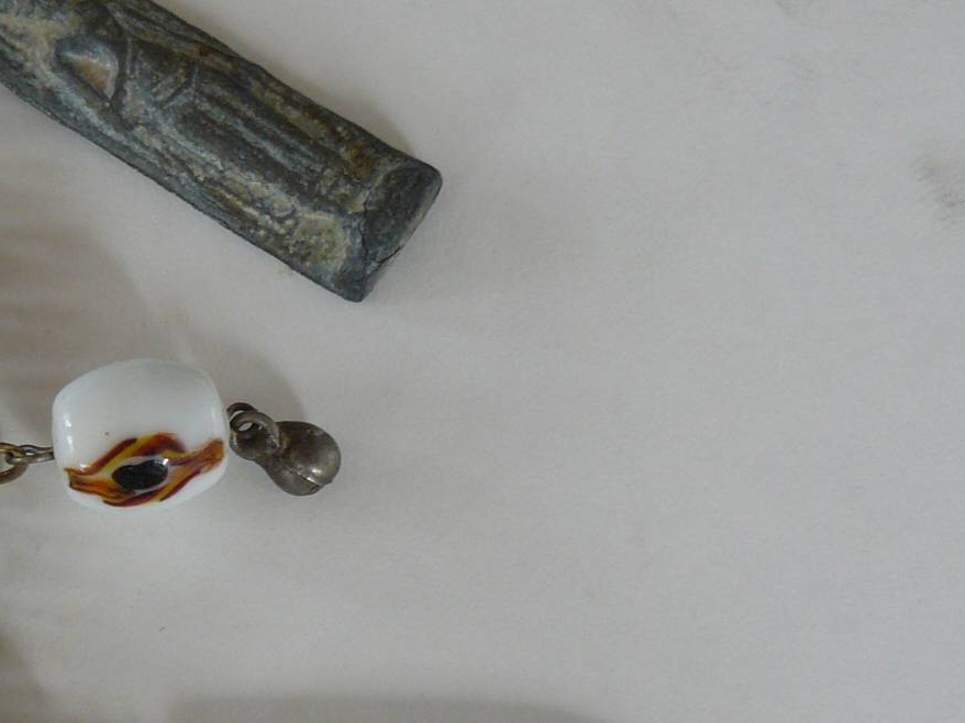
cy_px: 571
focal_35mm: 84
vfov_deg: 17.4
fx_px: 2341
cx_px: 133
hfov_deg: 22.8
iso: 100
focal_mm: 6
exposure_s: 1/50
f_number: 2.8
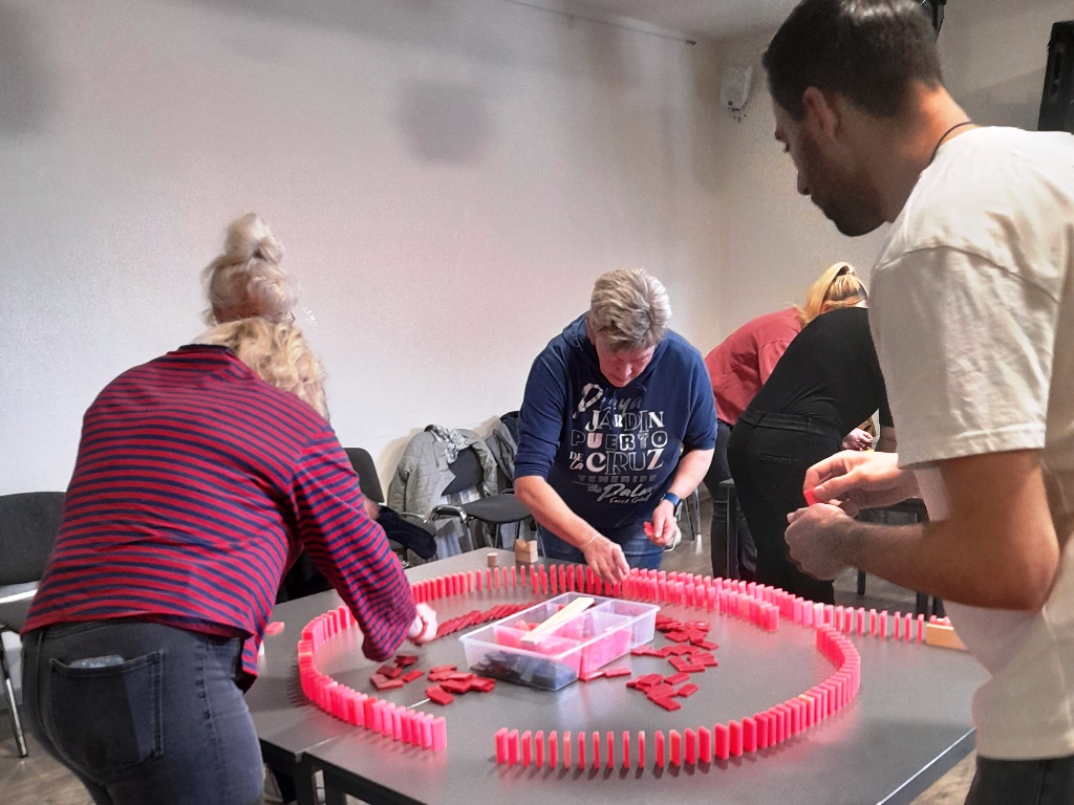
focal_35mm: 25
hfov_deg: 69.4
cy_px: 402
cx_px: 537
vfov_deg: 54.9
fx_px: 776
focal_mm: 4.6
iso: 400
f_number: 2
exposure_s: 1/33
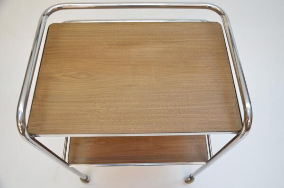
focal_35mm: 32
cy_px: 94
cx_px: 142
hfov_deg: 59.6
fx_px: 248
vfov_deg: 41.5
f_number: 5
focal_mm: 21
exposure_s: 1/100
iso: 640
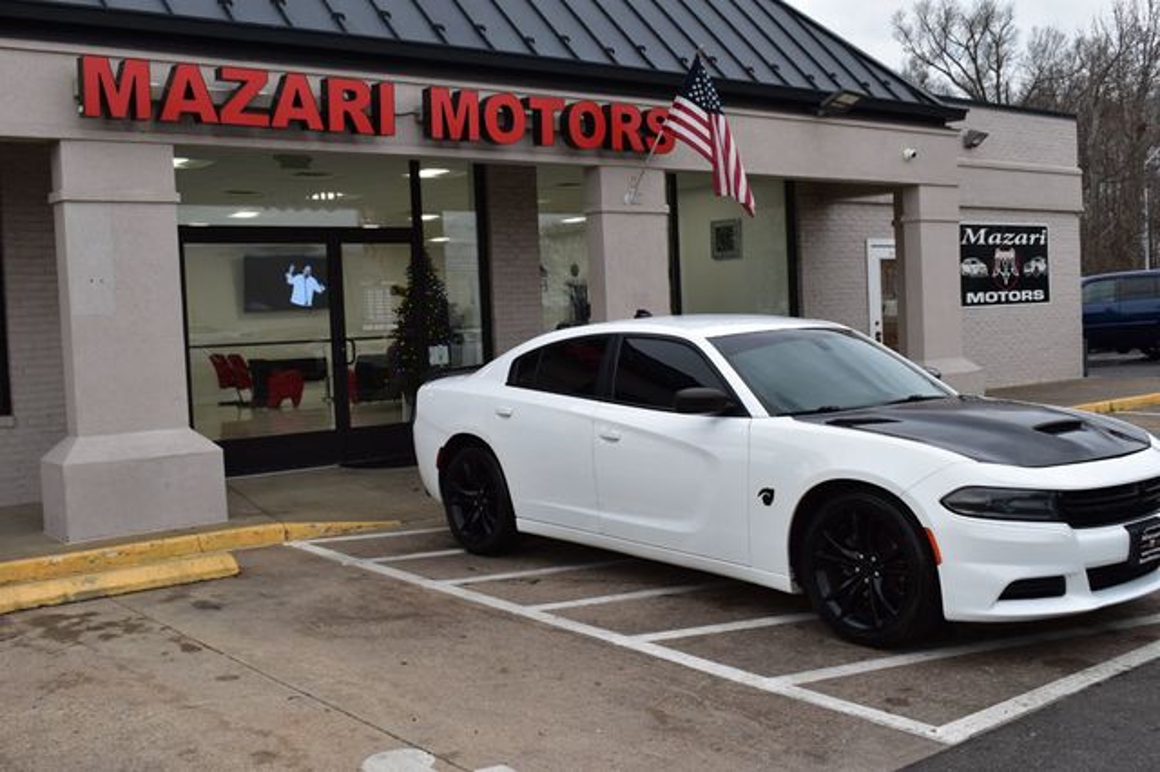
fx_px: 1256
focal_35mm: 39
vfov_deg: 34.2
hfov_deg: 49.6
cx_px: 580
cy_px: 386
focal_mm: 26
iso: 400
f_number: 8
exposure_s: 1/80
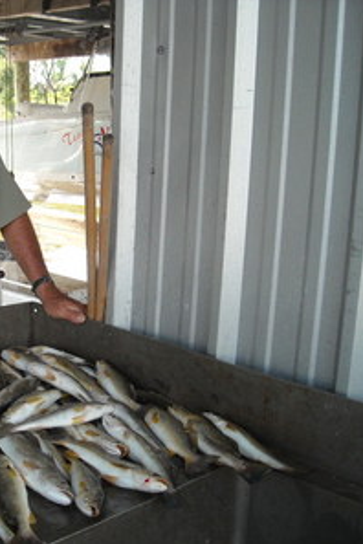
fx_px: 741
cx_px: 13
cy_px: 273
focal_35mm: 49
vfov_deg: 40.3
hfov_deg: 26.3
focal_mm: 5.7
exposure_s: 1/250
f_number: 2.8
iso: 135
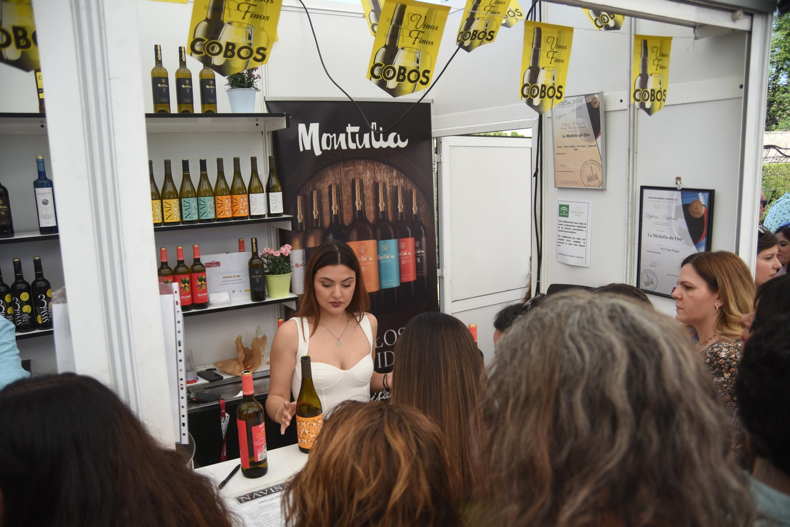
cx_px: 395
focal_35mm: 29
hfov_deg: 63.6
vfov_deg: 45.0
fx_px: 637
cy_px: 264
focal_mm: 29
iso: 200
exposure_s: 1/320
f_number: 5.6
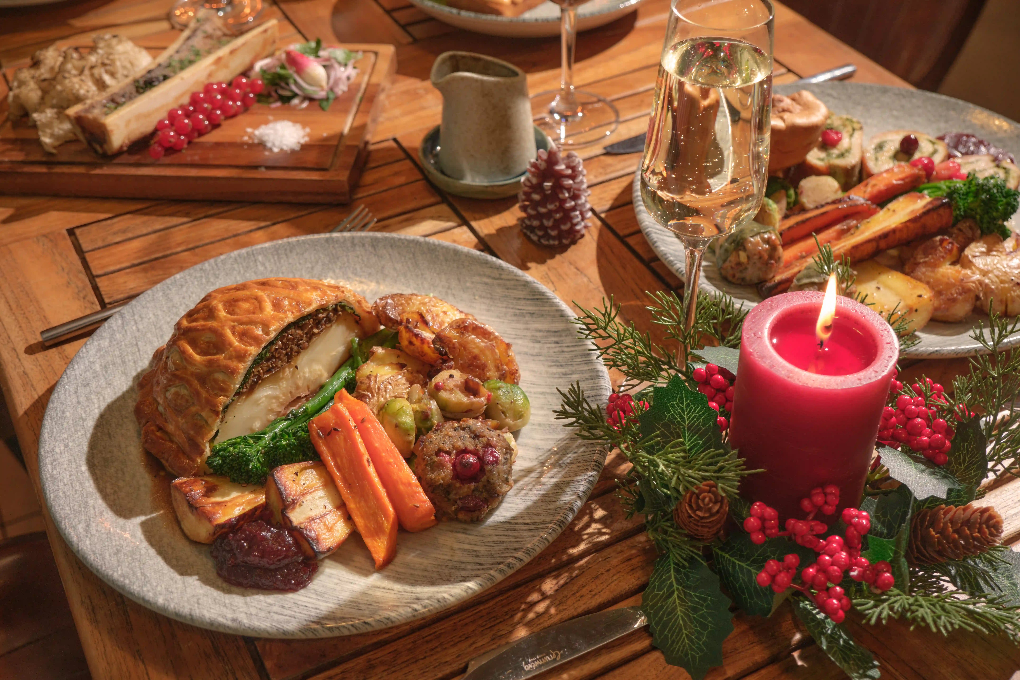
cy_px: 340
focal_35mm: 39
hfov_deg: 49.6
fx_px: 1105
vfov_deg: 34.2
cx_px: 510
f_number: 5
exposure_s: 1/100
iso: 640
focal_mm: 26
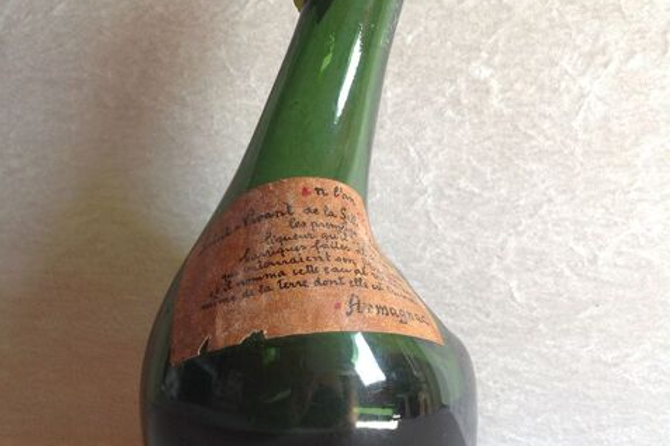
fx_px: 912
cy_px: 236
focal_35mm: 49
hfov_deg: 40.3
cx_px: 336
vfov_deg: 27.5
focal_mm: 4.28
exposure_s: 1/60
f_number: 2.4
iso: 64
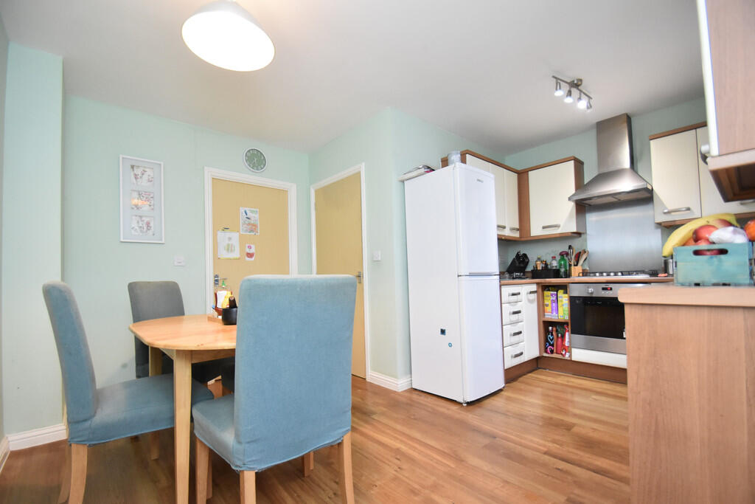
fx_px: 315
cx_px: 378
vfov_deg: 77.3
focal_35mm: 15
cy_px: 252
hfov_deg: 100.4
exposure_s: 1/125
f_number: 3.5
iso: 1600
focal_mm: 10
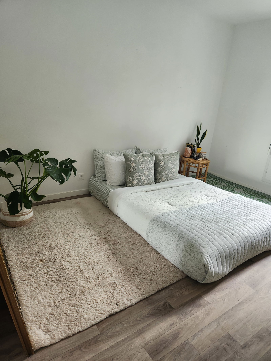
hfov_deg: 58.9
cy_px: 180
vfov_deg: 73.9
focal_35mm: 23
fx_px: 240
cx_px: 136
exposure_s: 1/120
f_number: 1.8
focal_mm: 5.4
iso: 160
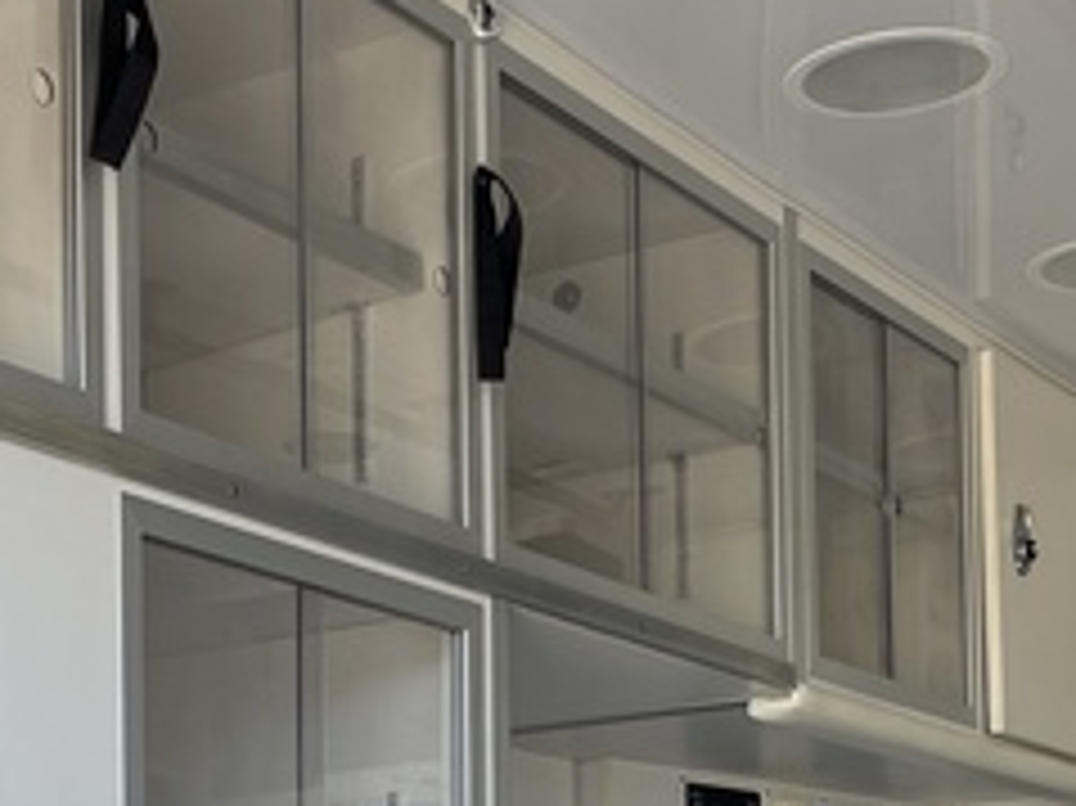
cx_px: 207
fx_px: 2641
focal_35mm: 85
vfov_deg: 16.4
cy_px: 1038
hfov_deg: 22.7
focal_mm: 5.1
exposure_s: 1/388
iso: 32
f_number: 1.6
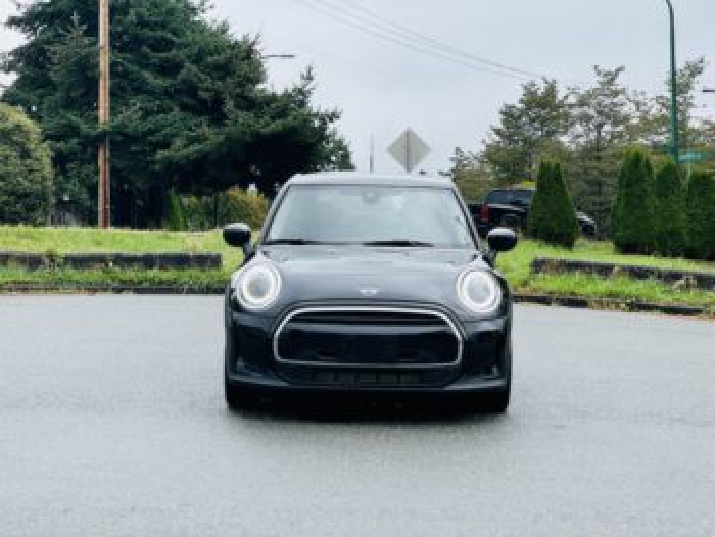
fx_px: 1592
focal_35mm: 77
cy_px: 268
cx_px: 358
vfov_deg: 19.2
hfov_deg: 25.3
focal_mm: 9
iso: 25
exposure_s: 1/209
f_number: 2.8
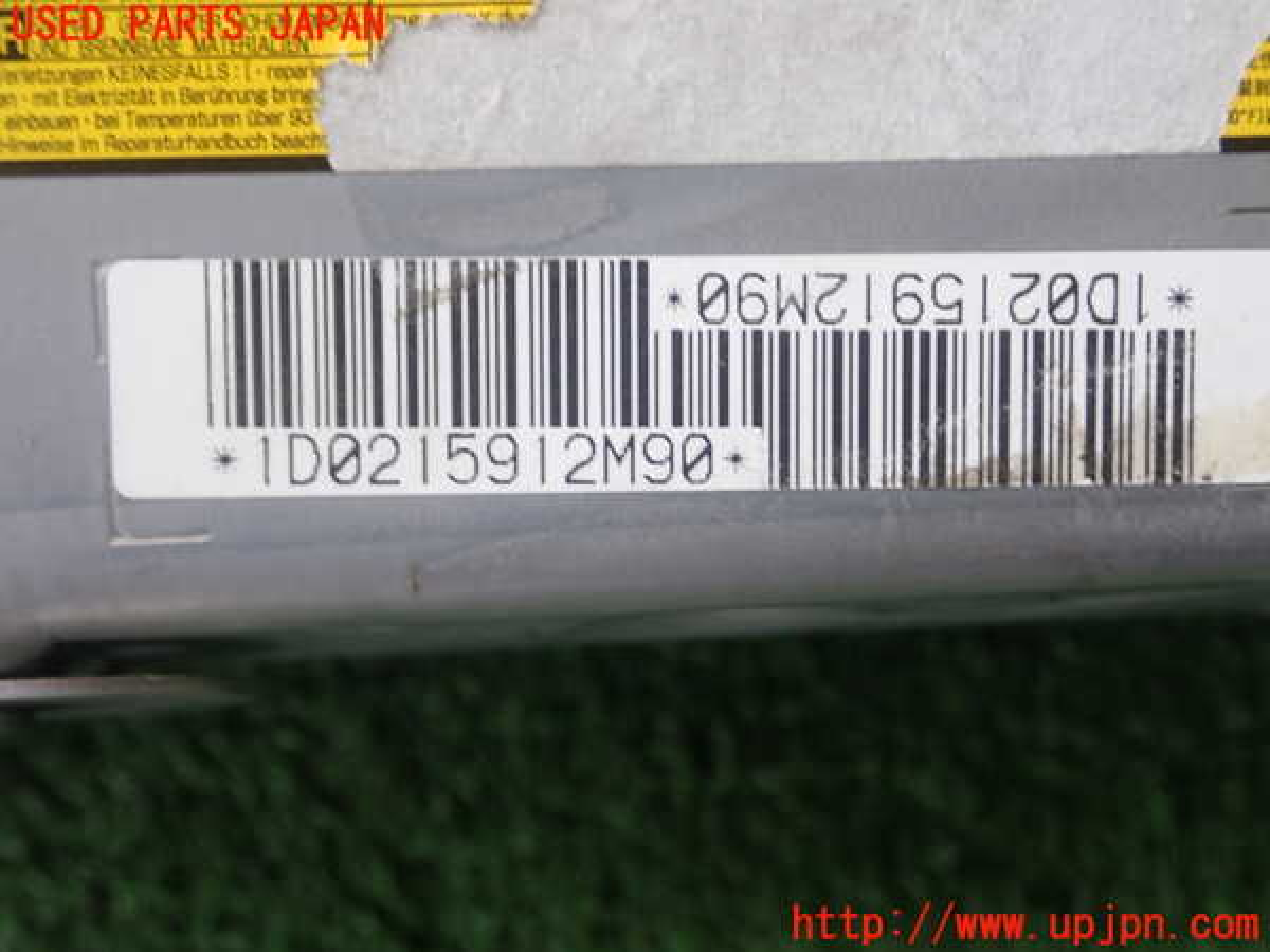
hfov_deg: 38.9
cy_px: 476
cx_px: 635
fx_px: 1798
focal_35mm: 49
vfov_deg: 29.7
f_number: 3.2
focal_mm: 8.99
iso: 200
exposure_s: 1/50
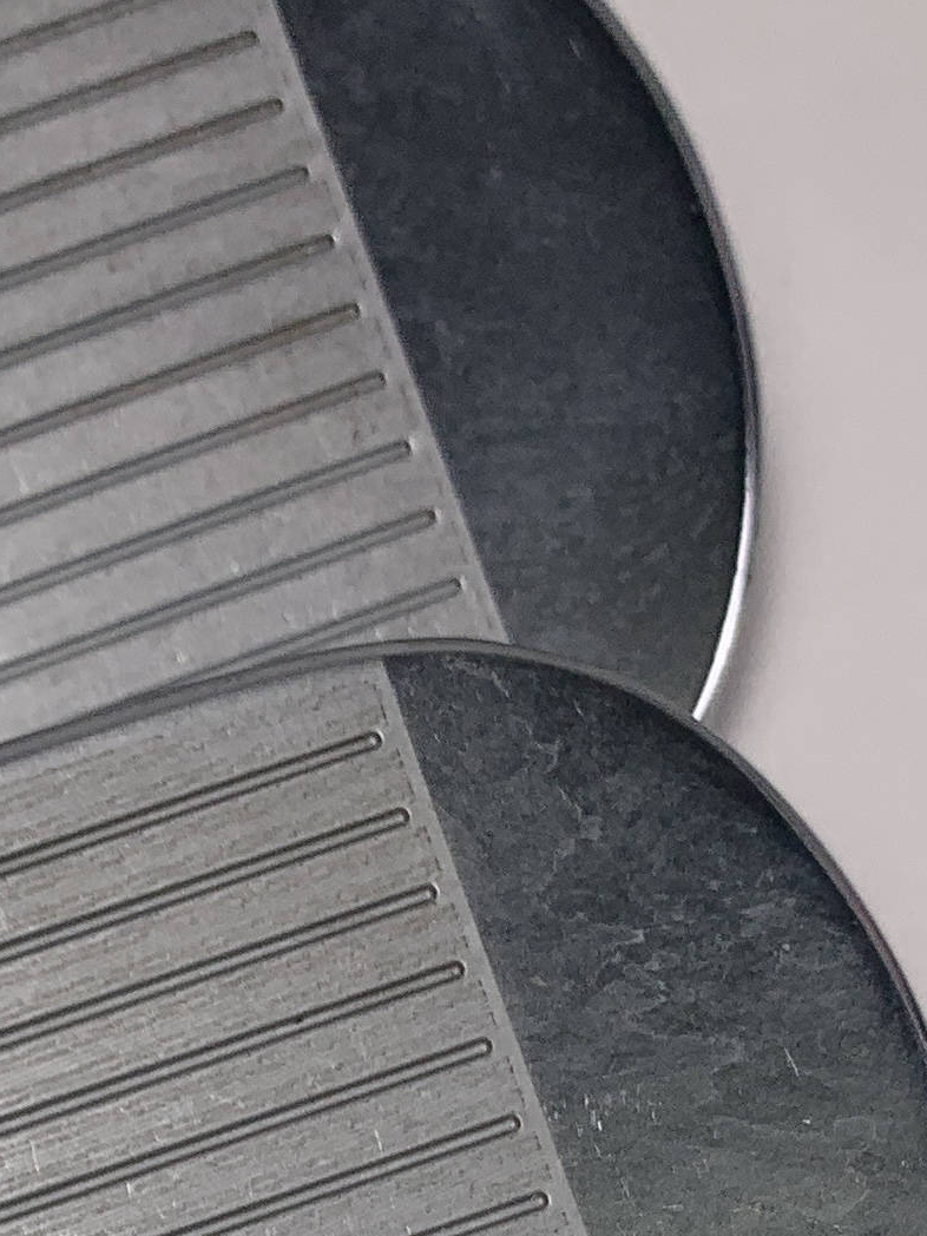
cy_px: 1480
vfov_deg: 18.6
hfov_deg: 14.5
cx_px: -83
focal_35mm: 100
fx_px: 3571
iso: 25
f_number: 1.8
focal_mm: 4.25
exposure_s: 1/737
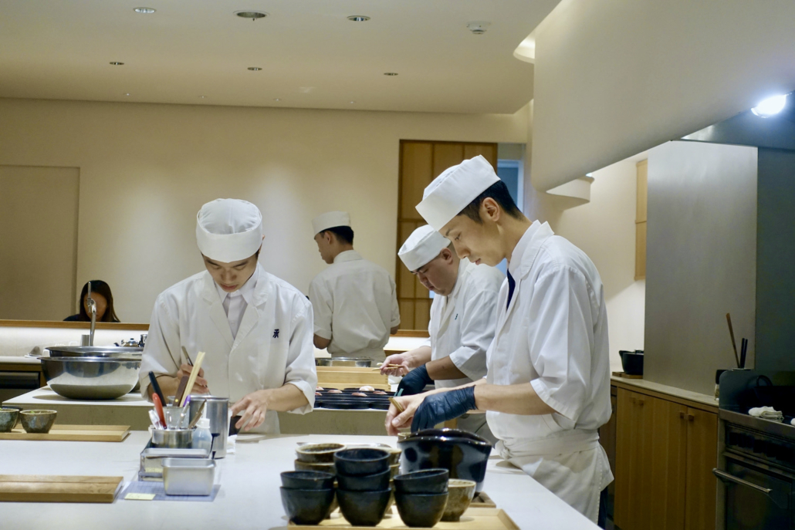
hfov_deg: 28.8
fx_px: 1546
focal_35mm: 70
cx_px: 398
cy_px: 265
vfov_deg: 19.5
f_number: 2.8
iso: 640
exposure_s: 1/80
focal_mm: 25.7
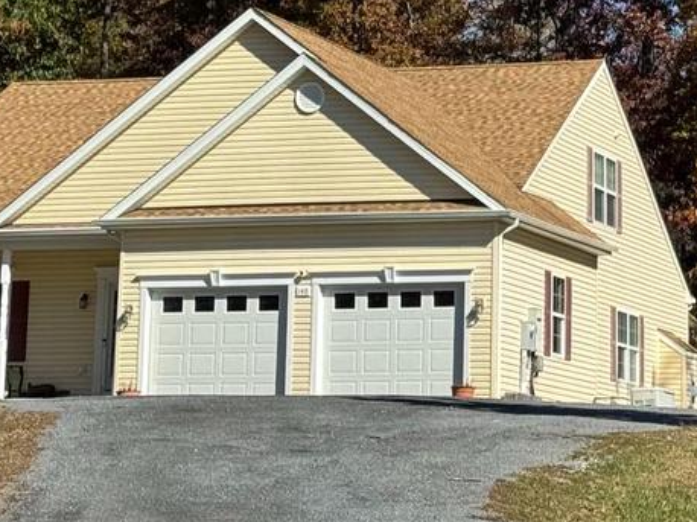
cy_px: -105
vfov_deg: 9.7
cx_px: 517
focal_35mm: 151
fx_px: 3039
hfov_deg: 13.0
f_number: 1.78
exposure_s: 1/4310
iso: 64
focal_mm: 6.76
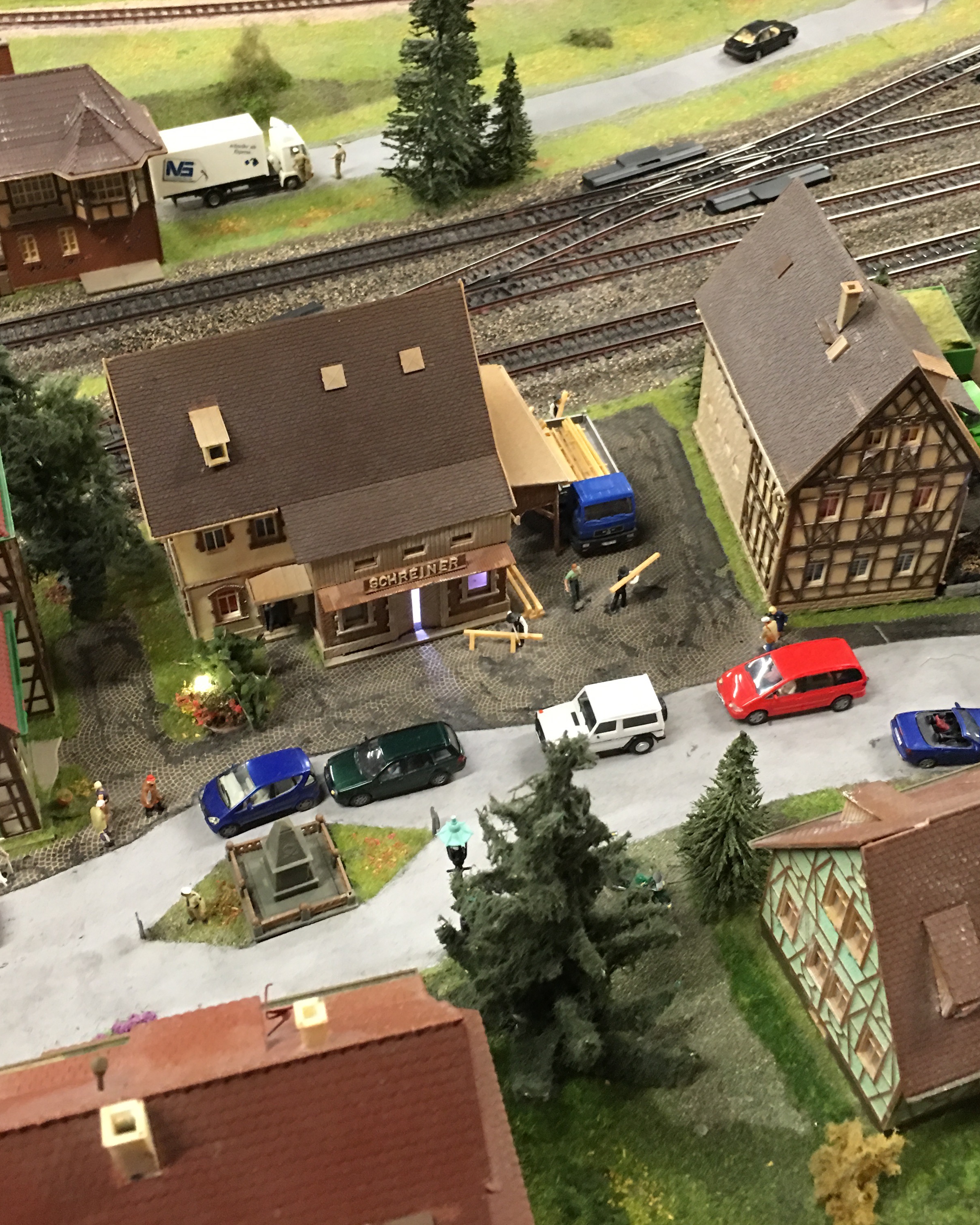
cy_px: 609
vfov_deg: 47.9
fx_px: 1377
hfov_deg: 39.2
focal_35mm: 38
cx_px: 475
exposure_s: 1/10
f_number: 2.2
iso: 80
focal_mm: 4.15
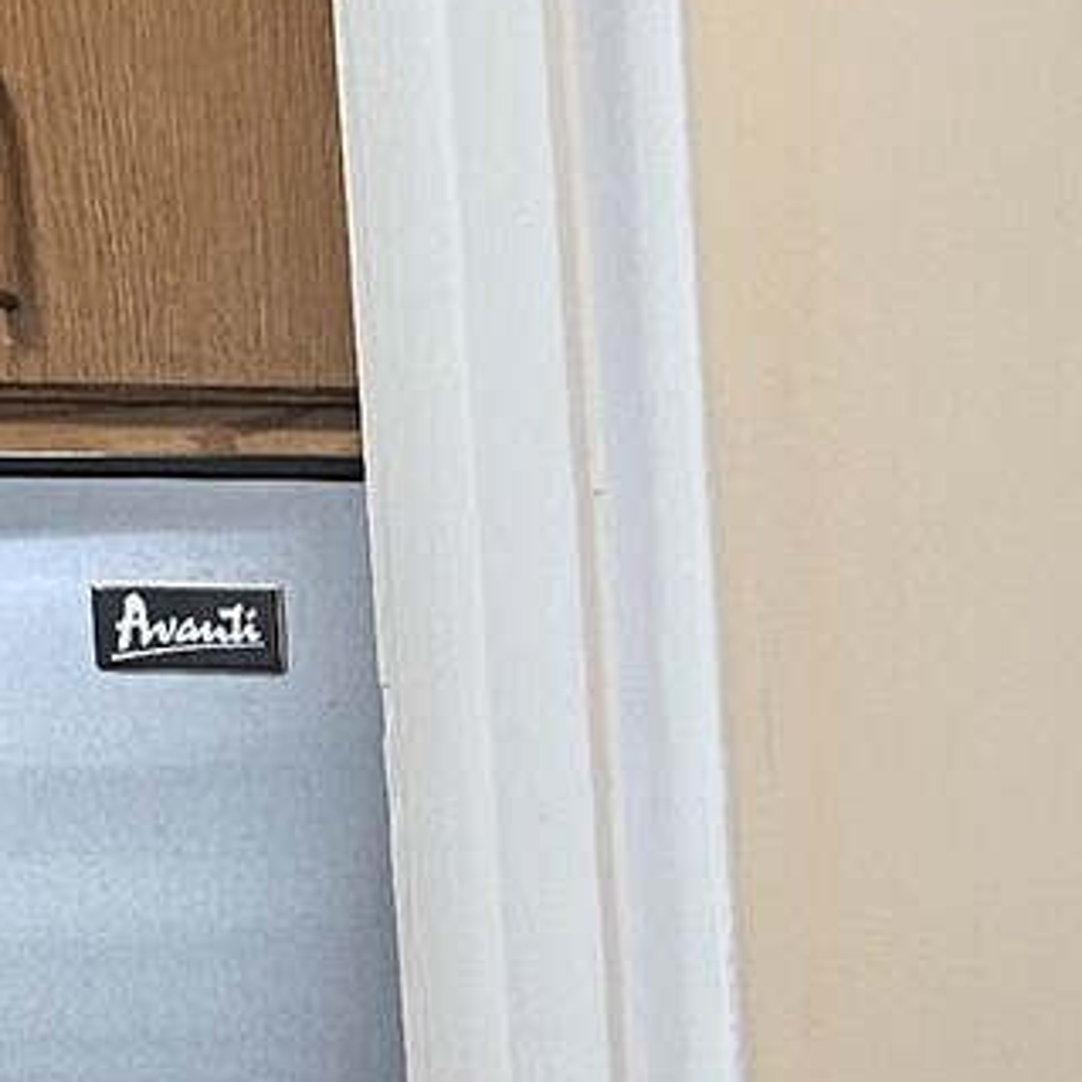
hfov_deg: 10.7
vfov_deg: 11.4
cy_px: 1584
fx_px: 5198
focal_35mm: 147
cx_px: 2276
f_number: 1.7
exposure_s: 1/120
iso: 200
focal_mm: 6.3
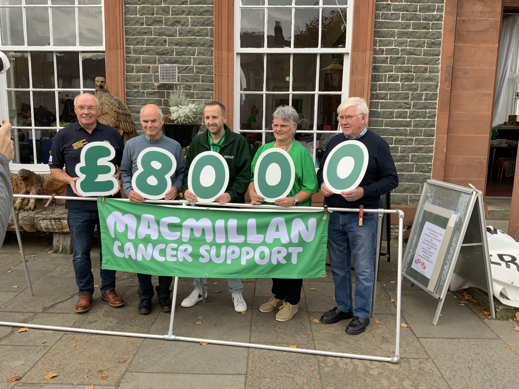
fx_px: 435
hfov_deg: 61.7
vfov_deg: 48.2
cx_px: 260
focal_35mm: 29
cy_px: 194
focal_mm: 3
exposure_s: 1/370
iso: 16
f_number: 1.8
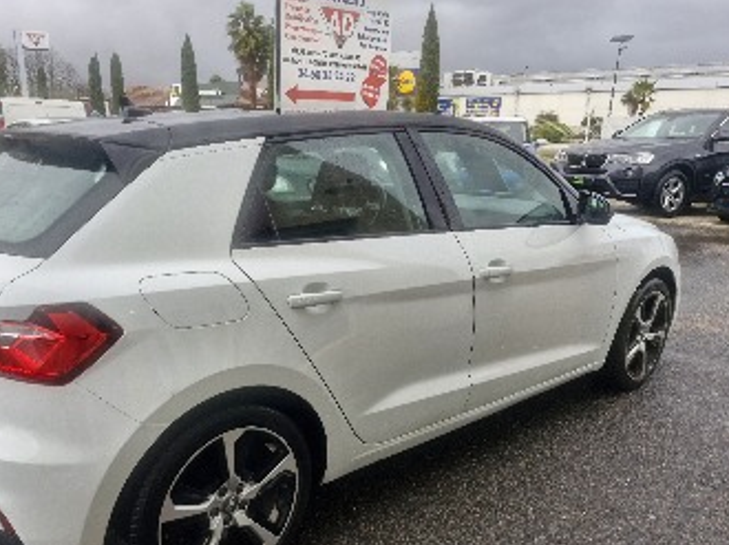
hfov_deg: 61.3
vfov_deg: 47.7
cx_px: 298
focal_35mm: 29
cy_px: 340
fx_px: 610
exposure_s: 1/180
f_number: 1.8
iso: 64
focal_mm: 5.54
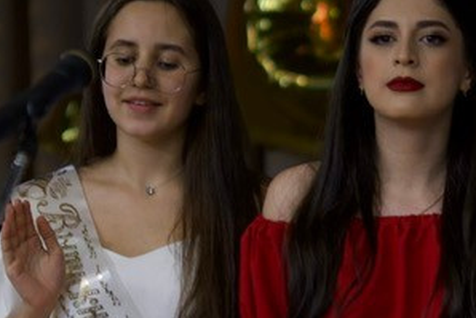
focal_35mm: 812
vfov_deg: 1.7
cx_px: 430
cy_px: 331
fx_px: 10741
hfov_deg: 2.5
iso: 100
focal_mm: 105
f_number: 1.4
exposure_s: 1/200
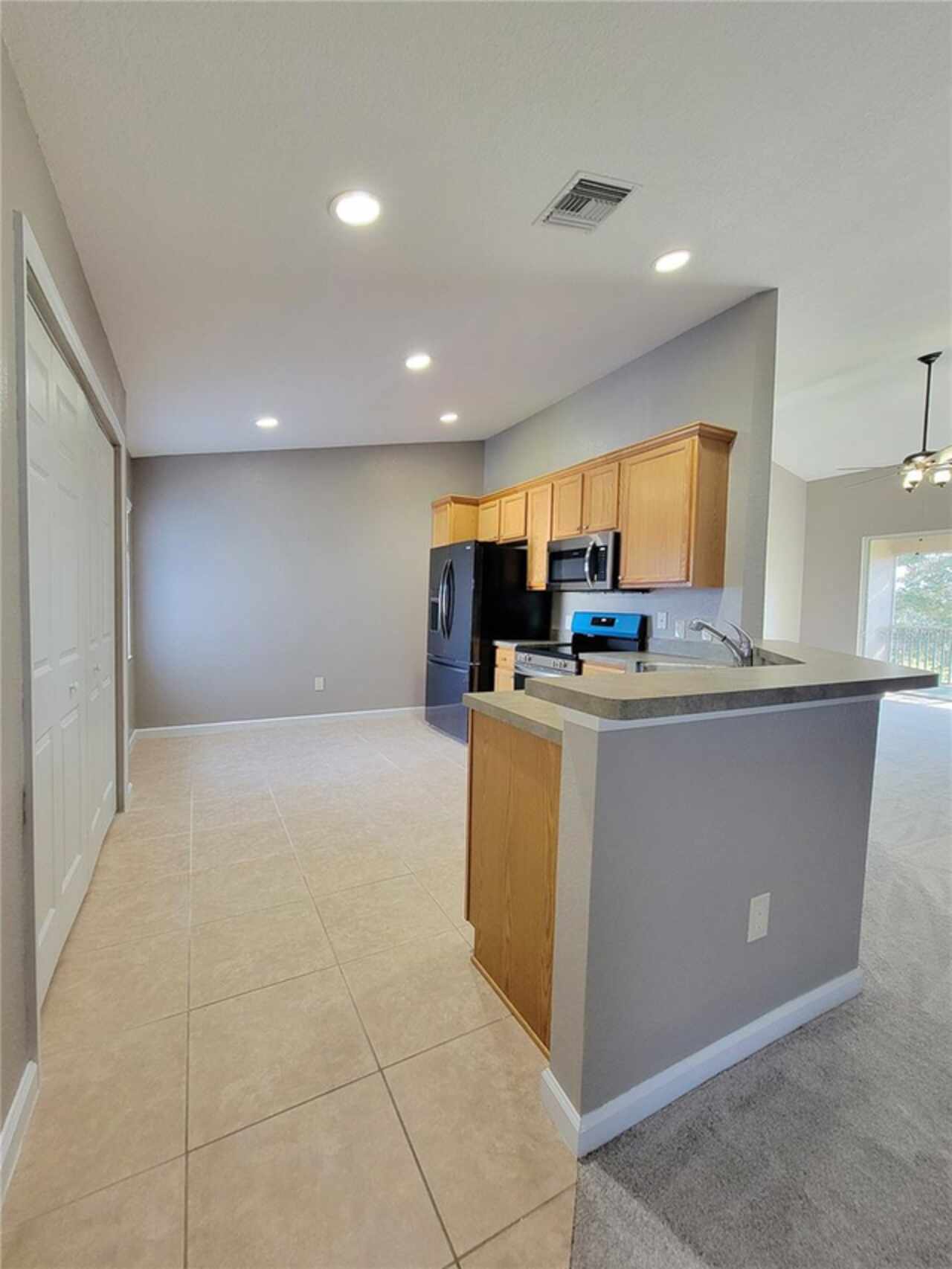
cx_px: 476
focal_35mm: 13
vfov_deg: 106.2
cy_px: 634
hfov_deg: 89.9
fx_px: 477
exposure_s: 1/60.2
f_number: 2.2
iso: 400
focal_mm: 2.2
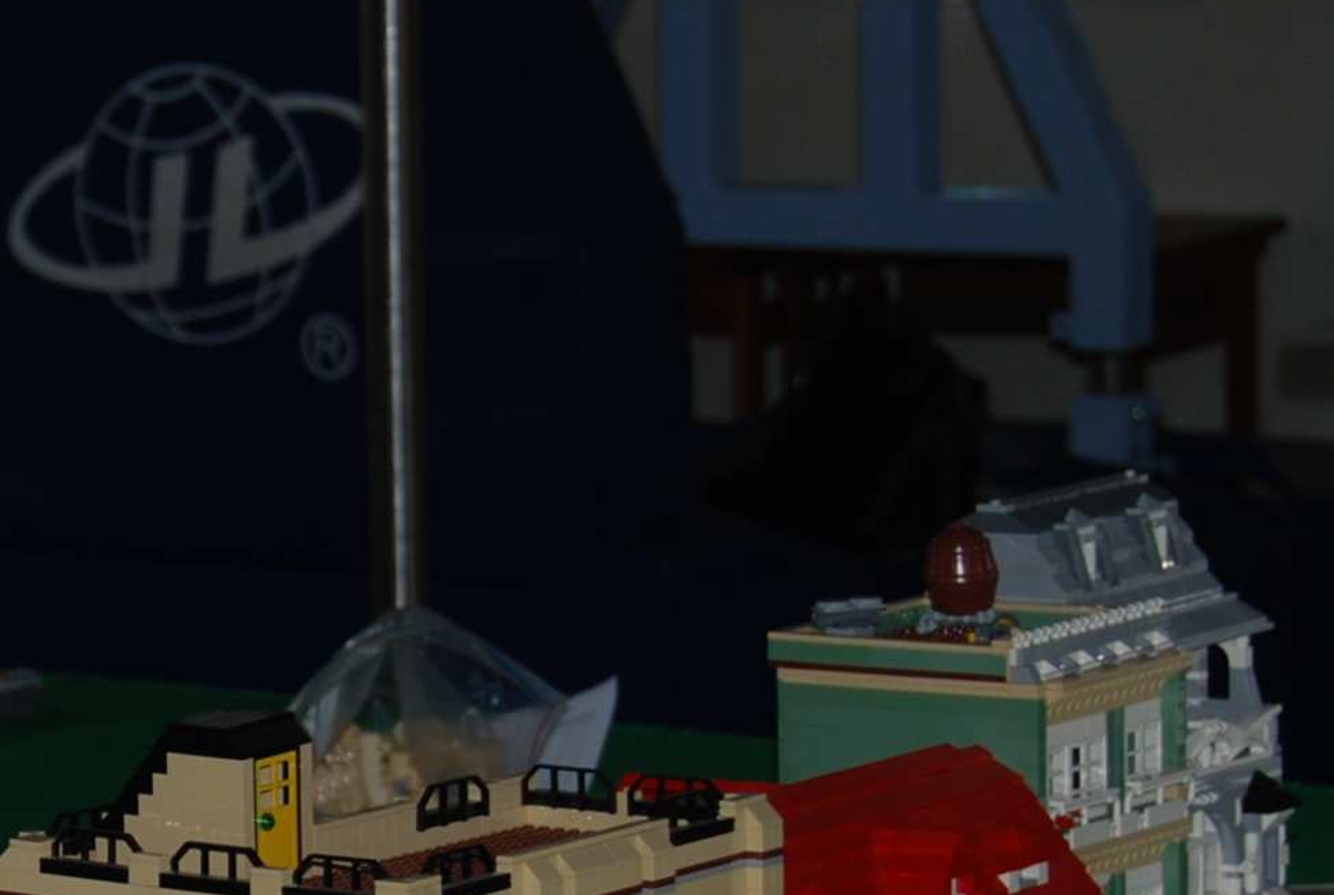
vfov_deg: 6.7
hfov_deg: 9.9
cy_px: 1014
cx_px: -153
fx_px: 7610
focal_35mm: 205
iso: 100
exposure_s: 1/60
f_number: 4.8
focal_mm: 46
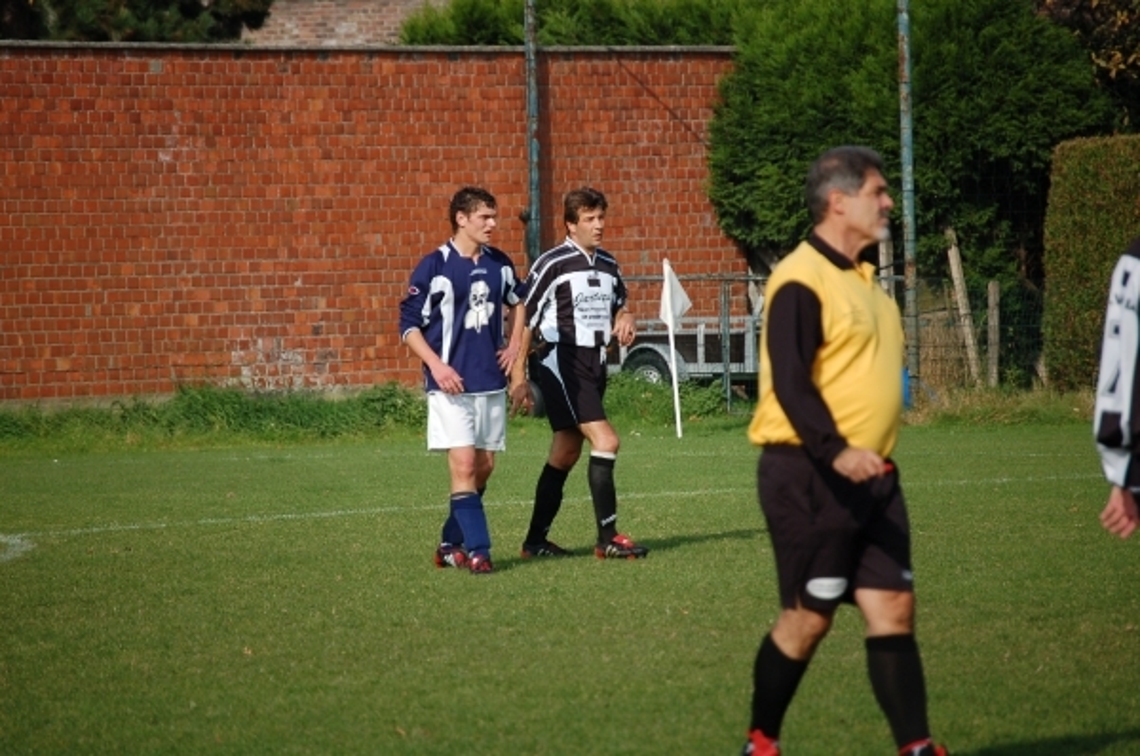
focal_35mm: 300
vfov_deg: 4.6
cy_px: 378
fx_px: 9485
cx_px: 570
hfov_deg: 6.9
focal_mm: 200
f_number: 5.6
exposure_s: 1/1000
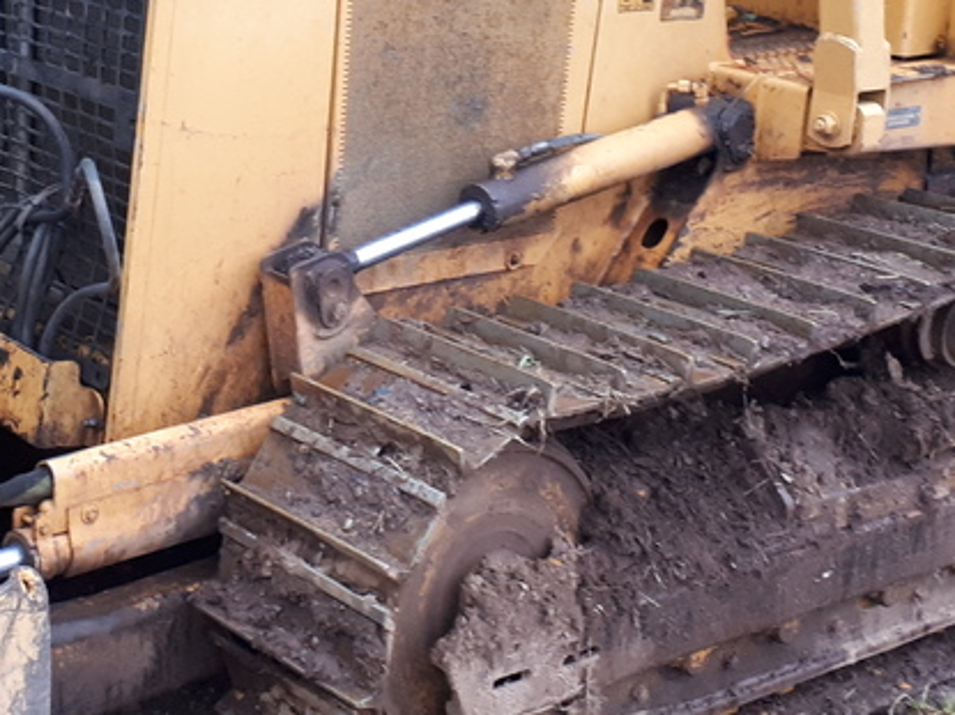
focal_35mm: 75
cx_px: 214
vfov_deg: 19.5
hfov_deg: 25.6
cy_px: 184
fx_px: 2069
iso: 160
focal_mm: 3.6
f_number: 1.9
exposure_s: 1/25
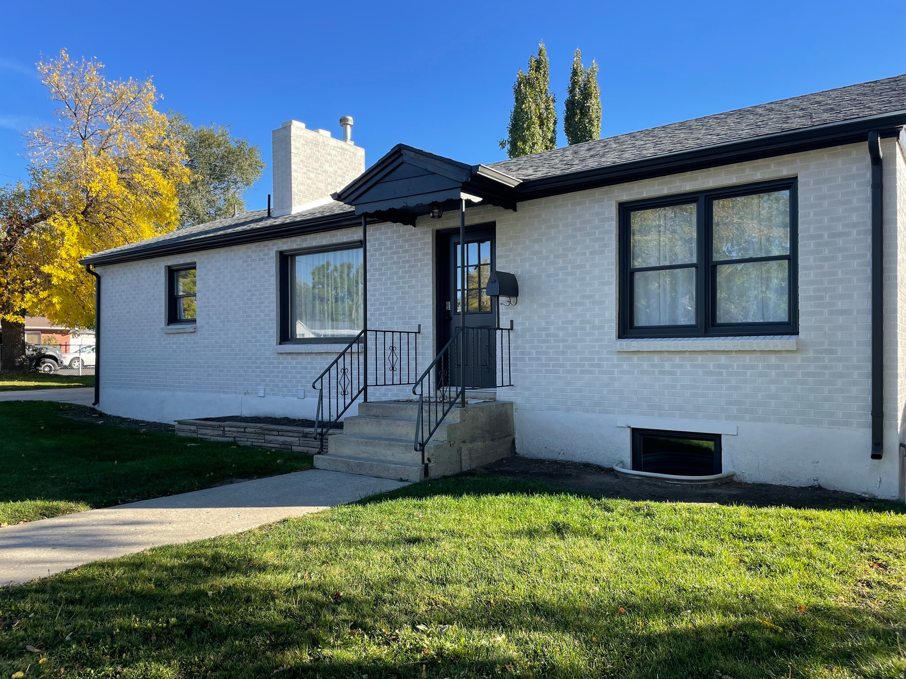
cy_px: 340
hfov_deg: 67.3
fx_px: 680
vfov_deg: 53.1
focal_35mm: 26
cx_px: 453
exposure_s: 1/972
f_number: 1.6
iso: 32
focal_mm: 4.2
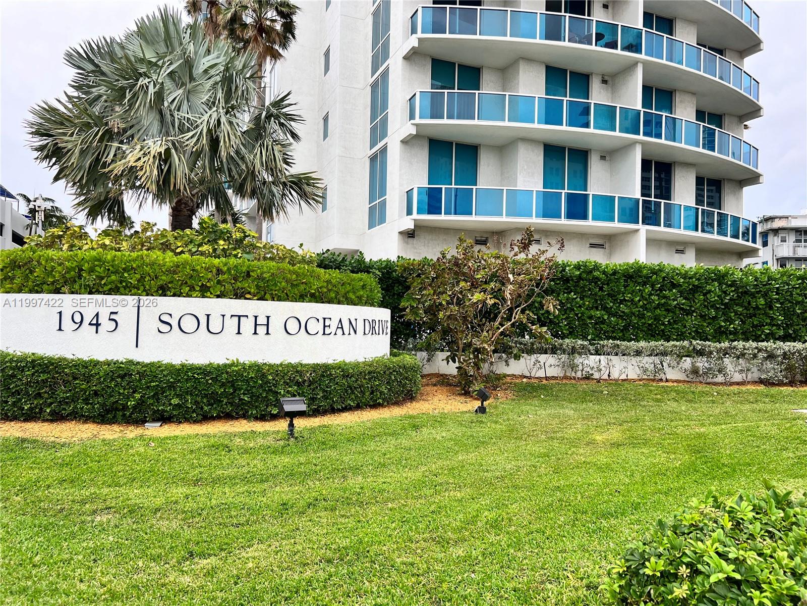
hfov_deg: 67.3
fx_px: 606
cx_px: 404
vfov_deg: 53.1
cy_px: 303
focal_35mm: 26
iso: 50
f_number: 1.5
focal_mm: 5.7
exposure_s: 1/696
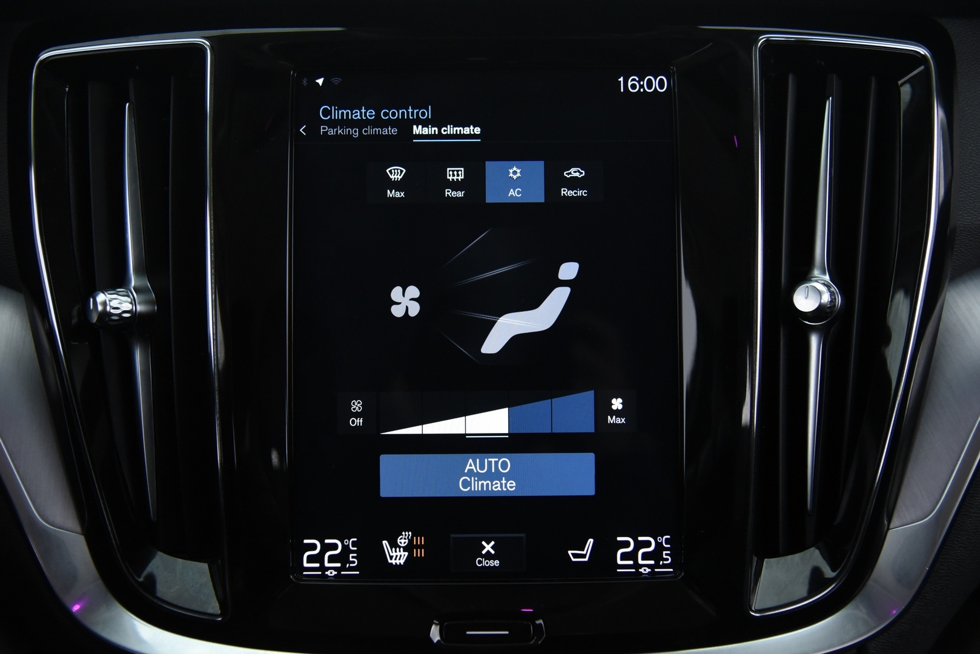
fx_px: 1035
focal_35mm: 38
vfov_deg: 35.1
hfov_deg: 50.7
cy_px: 327
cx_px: 490
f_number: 4
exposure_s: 1/40
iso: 4000
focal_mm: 38
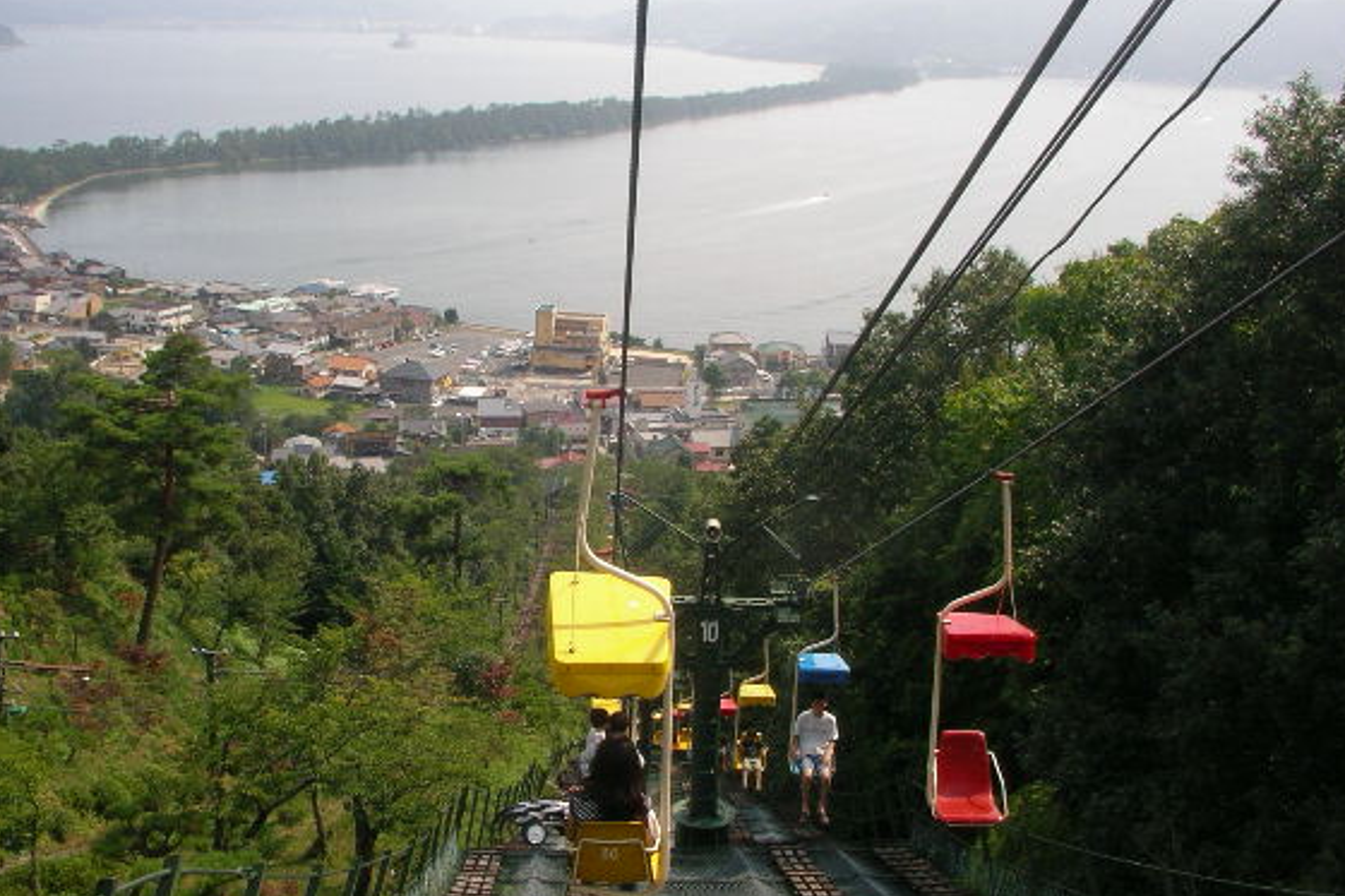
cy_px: 351
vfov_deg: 30.4
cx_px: 644
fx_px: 1643
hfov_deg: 44.5
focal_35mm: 44
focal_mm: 5.7
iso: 64
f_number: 2.8
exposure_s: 1/320
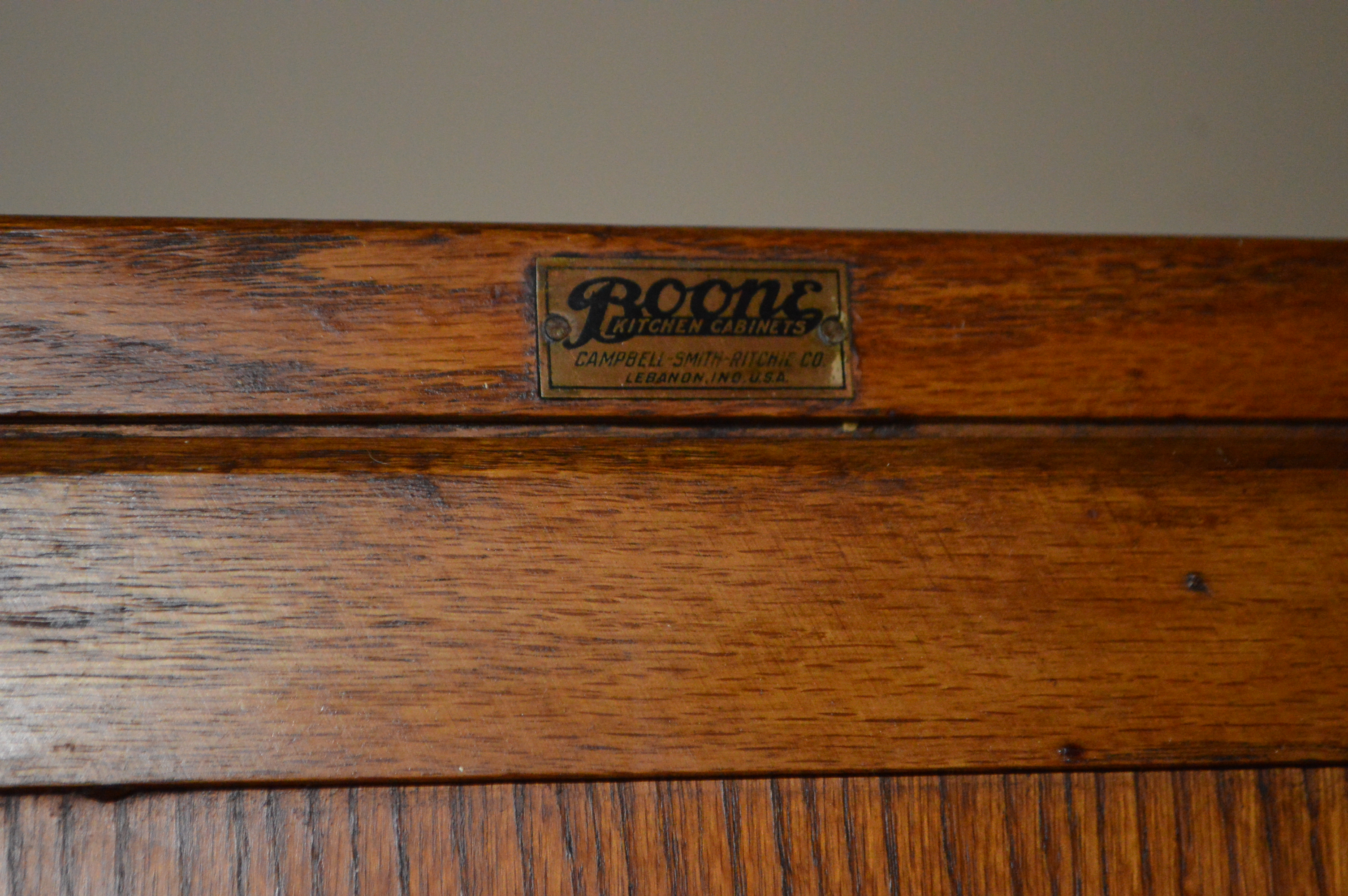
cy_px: 448
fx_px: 3086
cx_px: 674
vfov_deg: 16.5
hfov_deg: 24.6
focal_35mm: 82
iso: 3200
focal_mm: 55
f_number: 5.6
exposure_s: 1/60
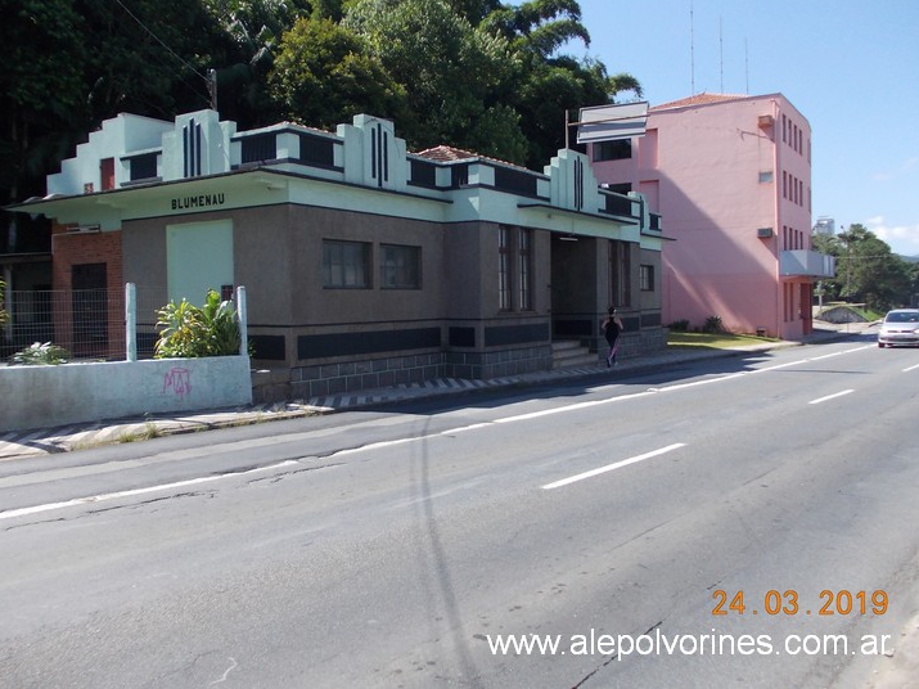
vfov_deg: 46.8
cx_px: 446
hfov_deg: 60.0
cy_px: 321
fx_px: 796
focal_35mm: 30
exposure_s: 1/200
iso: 80
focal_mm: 4
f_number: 5.4
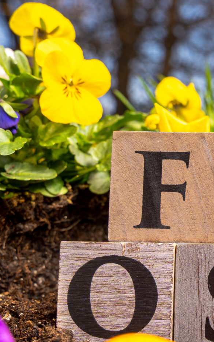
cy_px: 204
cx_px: 389
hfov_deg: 14.6
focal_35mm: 78
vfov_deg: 26.4
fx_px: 728
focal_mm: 28
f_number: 7.1
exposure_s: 1/160
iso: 100
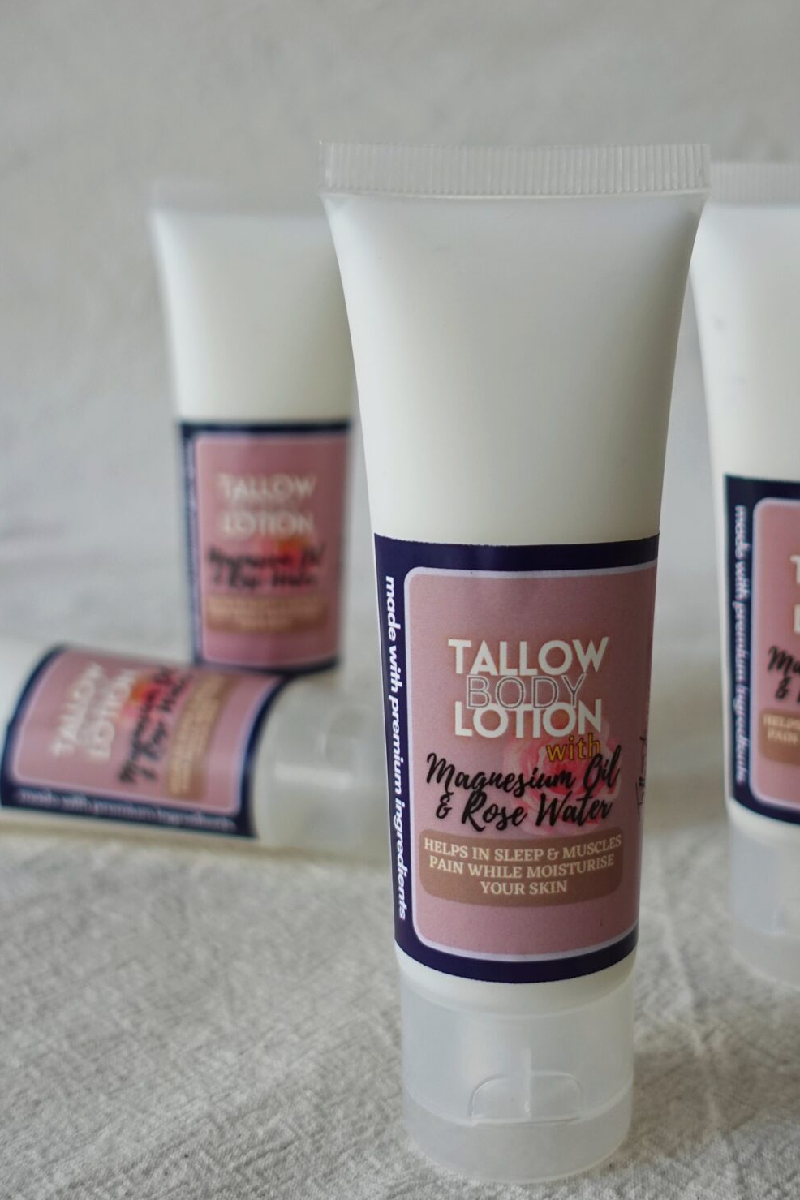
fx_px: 1500
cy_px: 389
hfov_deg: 29.8
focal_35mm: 45
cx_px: 490
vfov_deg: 42.9
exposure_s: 1/30
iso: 250
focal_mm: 10.31
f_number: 2.2
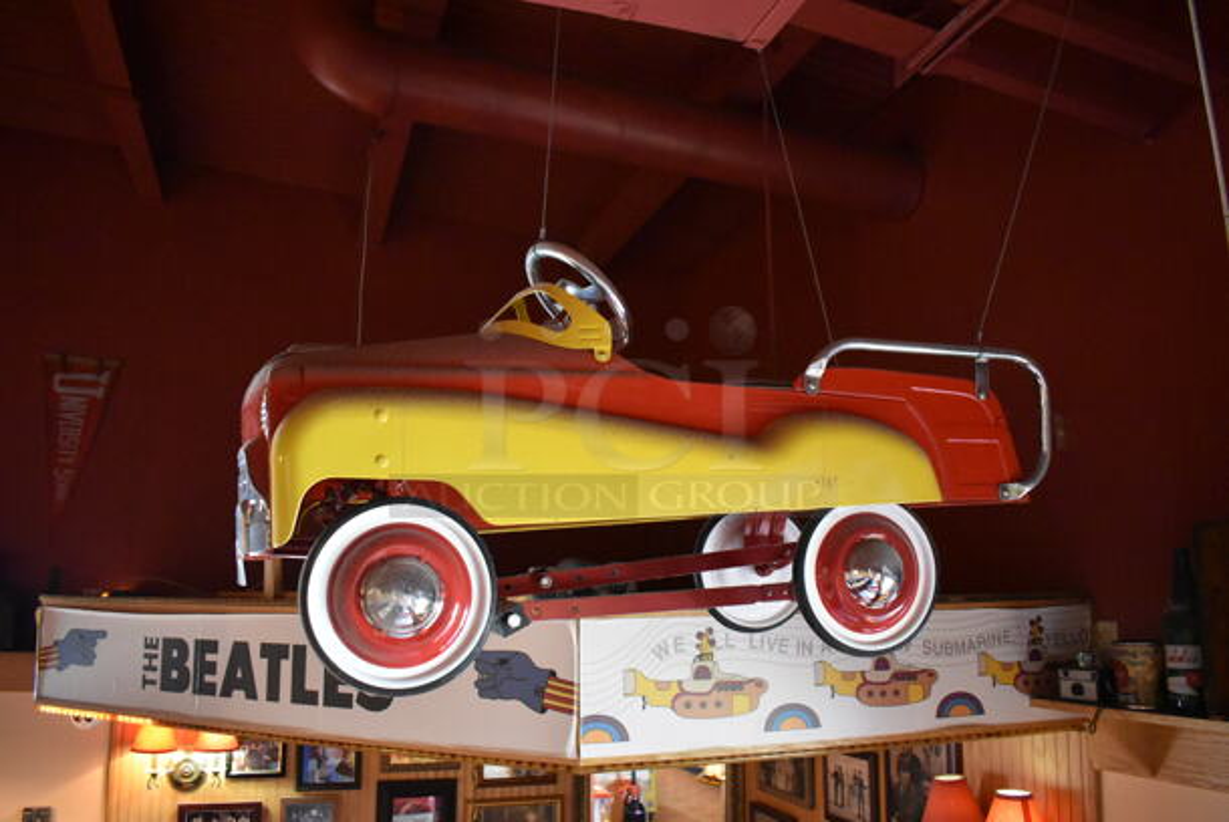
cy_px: 411
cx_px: 614
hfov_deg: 67.3
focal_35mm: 27
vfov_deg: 48.0
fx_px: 923
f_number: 3.5
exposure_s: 1/125
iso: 5600
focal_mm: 18
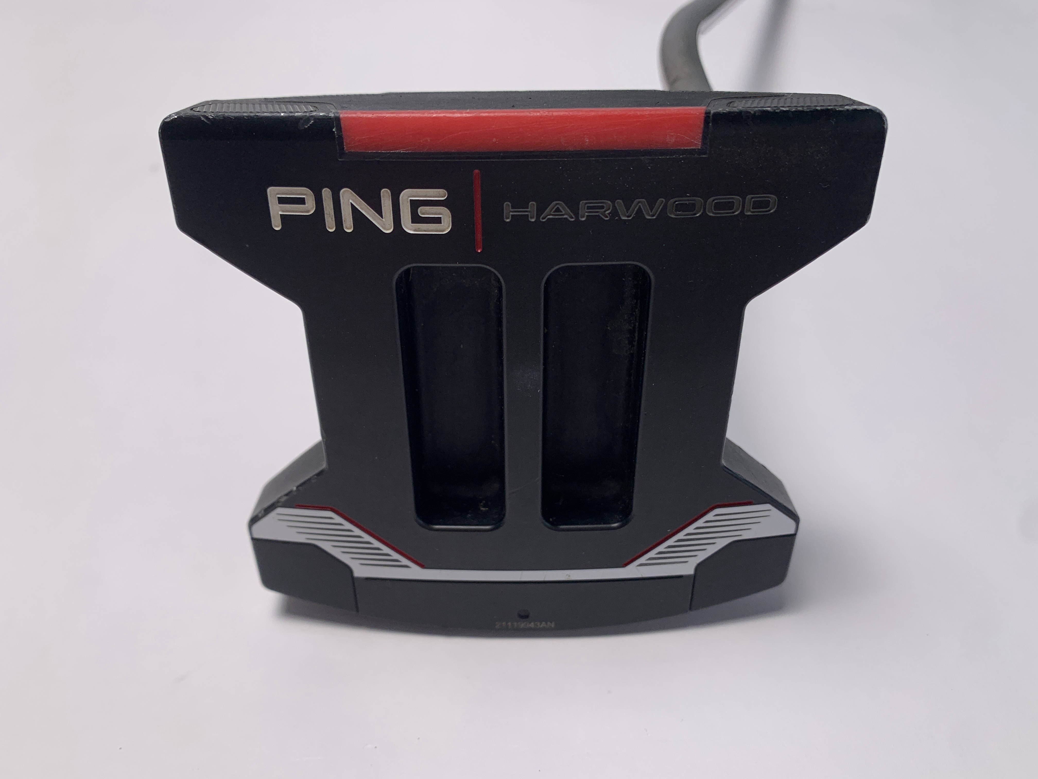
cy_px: 390
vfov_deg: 53.1
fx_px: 780
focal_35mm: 26
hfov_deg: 67.3
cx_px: 519
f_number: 1.8
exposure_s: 1/549
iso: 25
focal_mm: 4.25
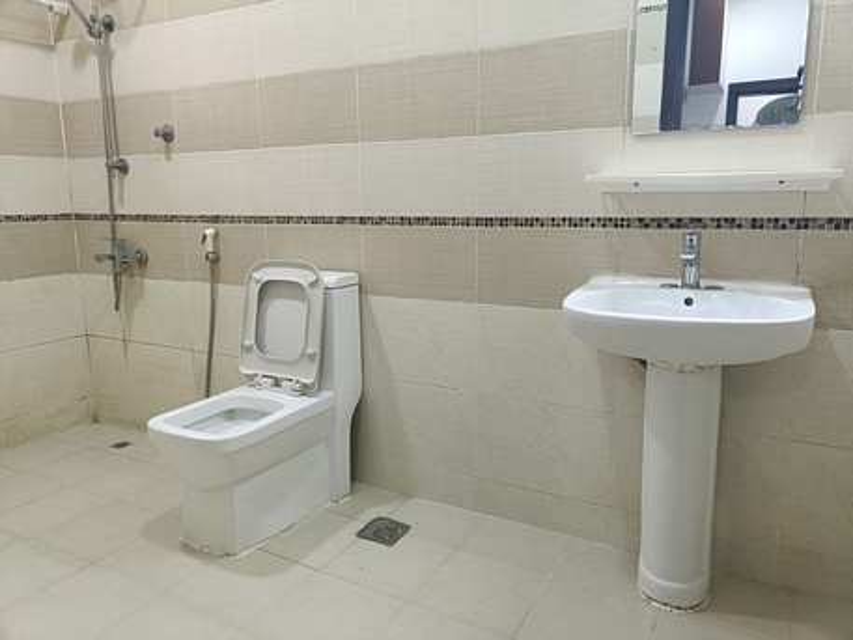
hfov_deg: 69.4
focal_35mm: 25
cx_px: 426
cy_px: 320
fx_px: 616
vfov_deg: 54.9
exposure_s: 1/50
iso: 776
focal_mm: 4.7
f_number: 1.7
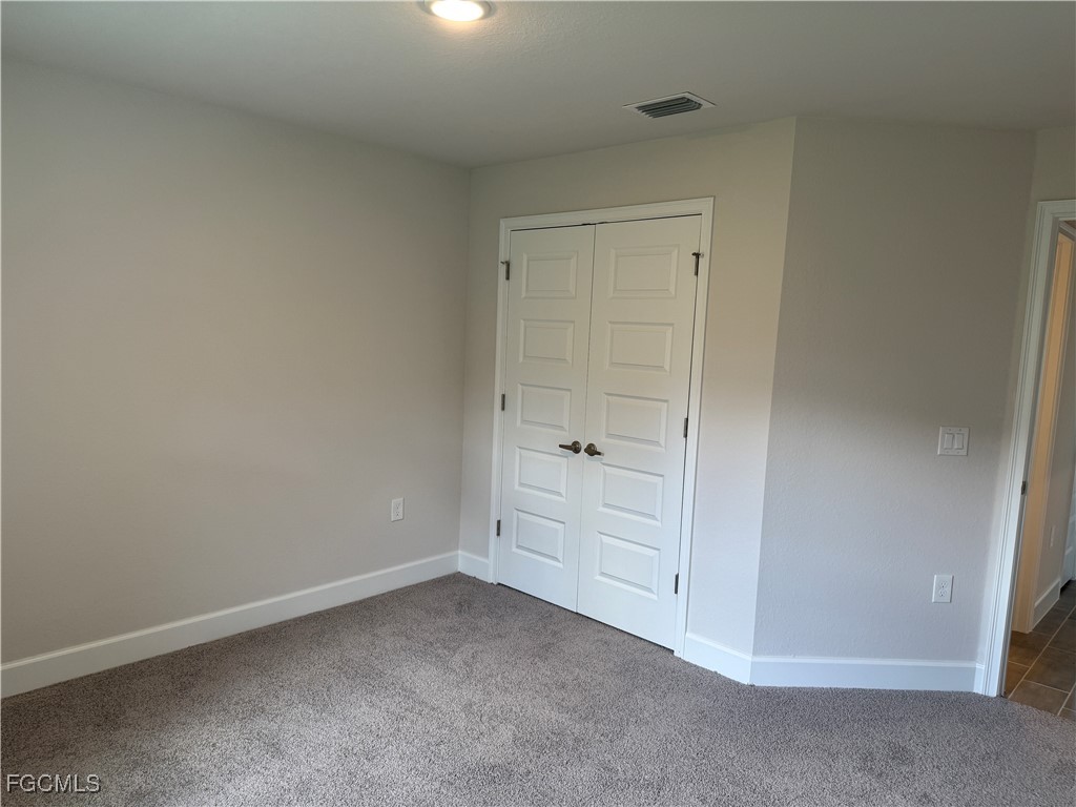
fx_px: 746
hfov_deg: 71.6
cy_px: 404
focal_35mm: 24
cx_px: 538
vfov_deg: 56.8
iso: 100
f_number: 1.78
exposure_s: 1/120
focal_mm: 6.76
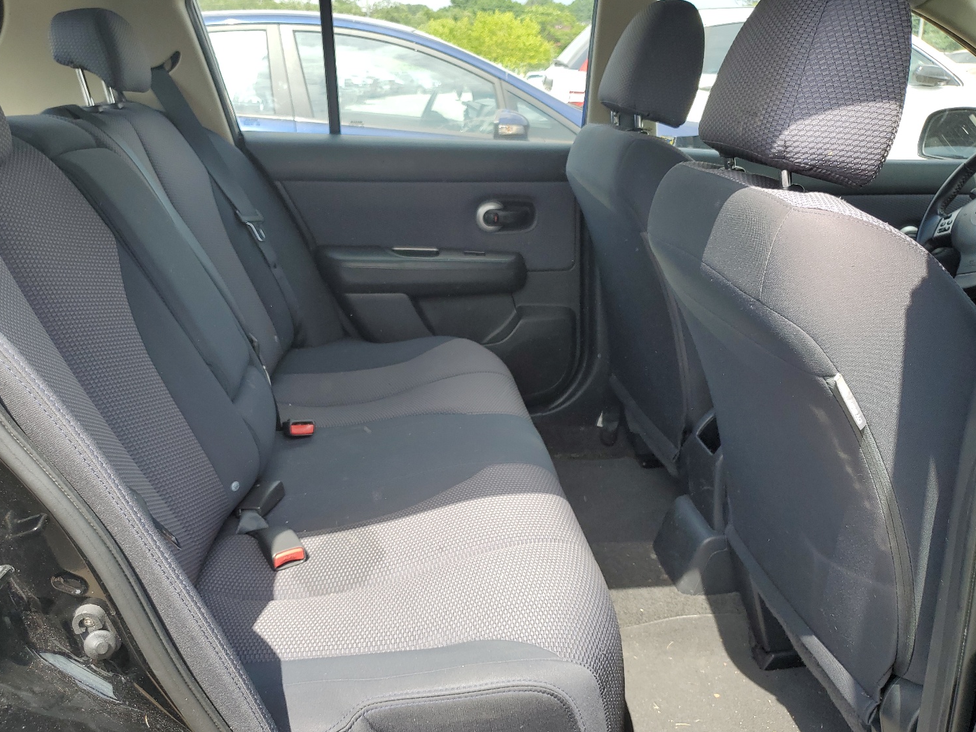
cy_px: 388
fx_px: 789
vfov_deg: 49.7
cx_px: 466
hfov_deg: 63.4
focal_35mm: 28
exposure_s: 1/769
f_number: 1.5
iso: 50
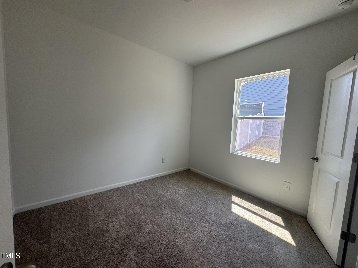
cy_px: 134
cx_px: 179
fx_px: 145
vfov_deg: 85.7
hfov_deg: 102.1
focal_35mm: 14
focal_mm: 2.22
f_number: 2.2
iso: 50
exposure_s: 1/121
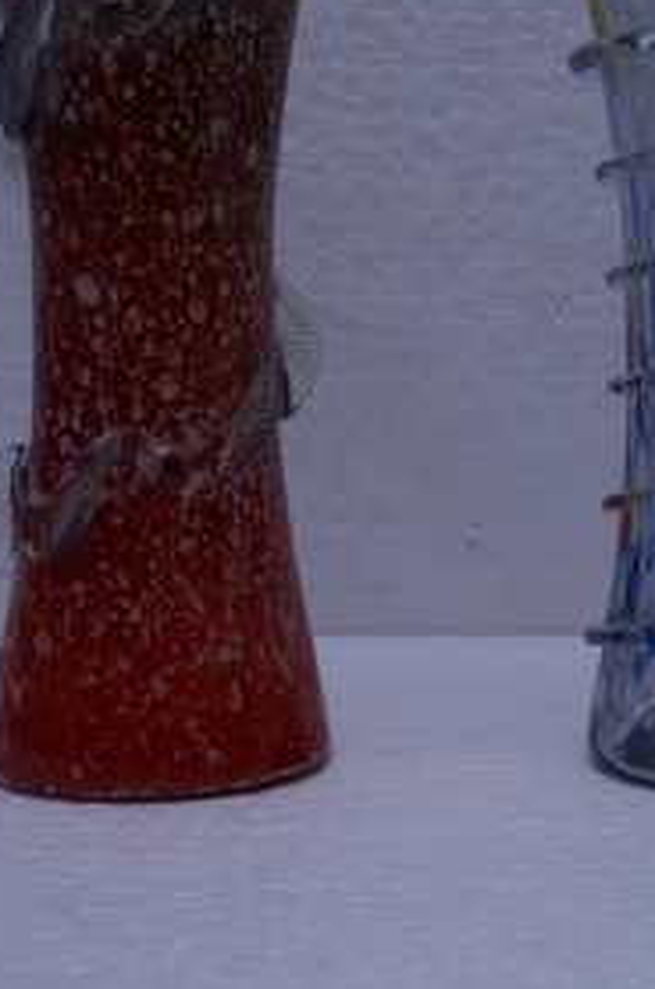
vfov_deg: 15.1
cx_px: 479
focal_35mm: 135
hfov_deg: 10.1
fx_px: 3703
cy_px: 103
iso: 160
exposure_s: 1/125
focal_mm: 50
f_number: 7.1
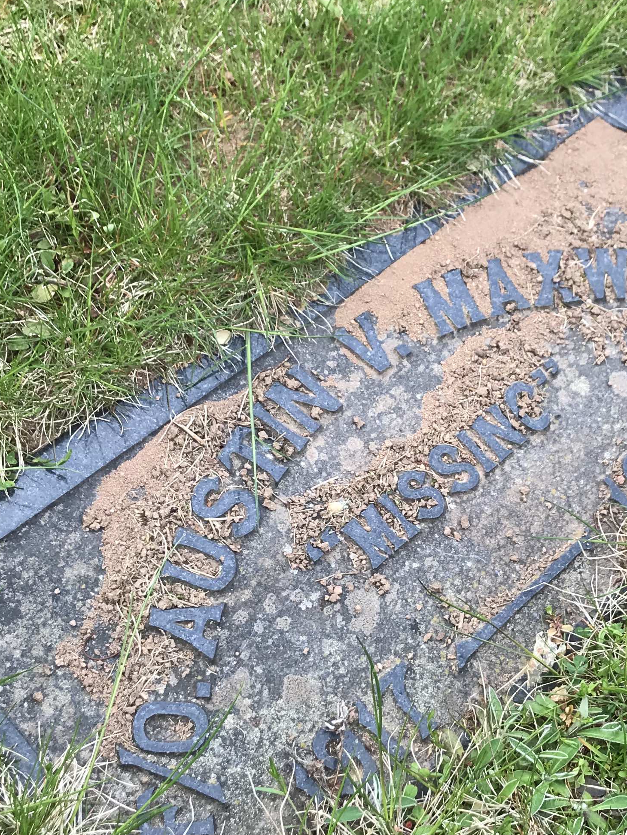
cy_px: 434
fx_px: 1400
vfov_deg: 33.2
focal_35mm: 58
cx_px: 396
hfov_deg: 25.2
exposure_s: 1/187
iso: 20
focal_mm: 3.99
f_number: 1.8
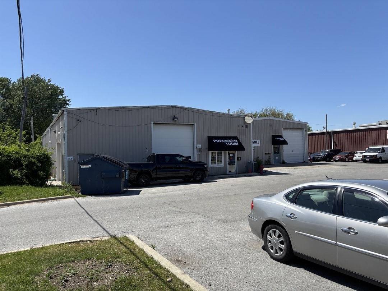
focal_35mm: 26
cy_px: 146
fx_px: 291
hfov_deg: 67.3
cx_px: 194
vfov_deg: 53.1
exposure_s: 1/3650
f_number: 1.6
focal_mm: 5.96
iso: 50
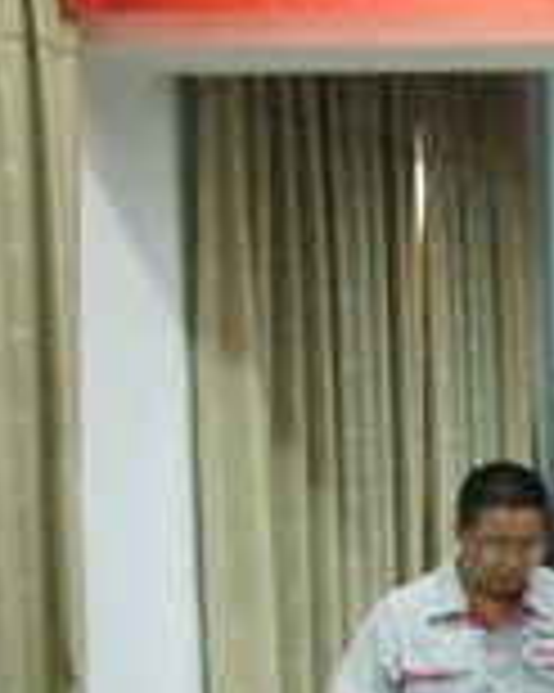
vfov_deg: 5.8
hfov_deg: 4.5
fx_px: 6779
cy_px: 583
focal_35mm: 330
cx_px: 1712
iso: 800
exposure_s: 1/15
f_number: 4.5
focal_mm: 45
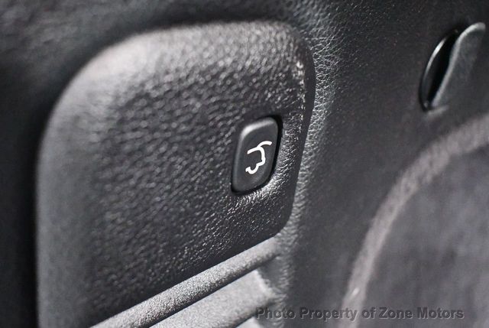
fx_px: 490
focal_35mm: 36
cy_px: 164
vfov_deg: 37.0
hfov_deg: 53.1
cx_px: 244
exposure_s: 1/40
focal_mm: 18
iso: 12800
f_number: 3.5
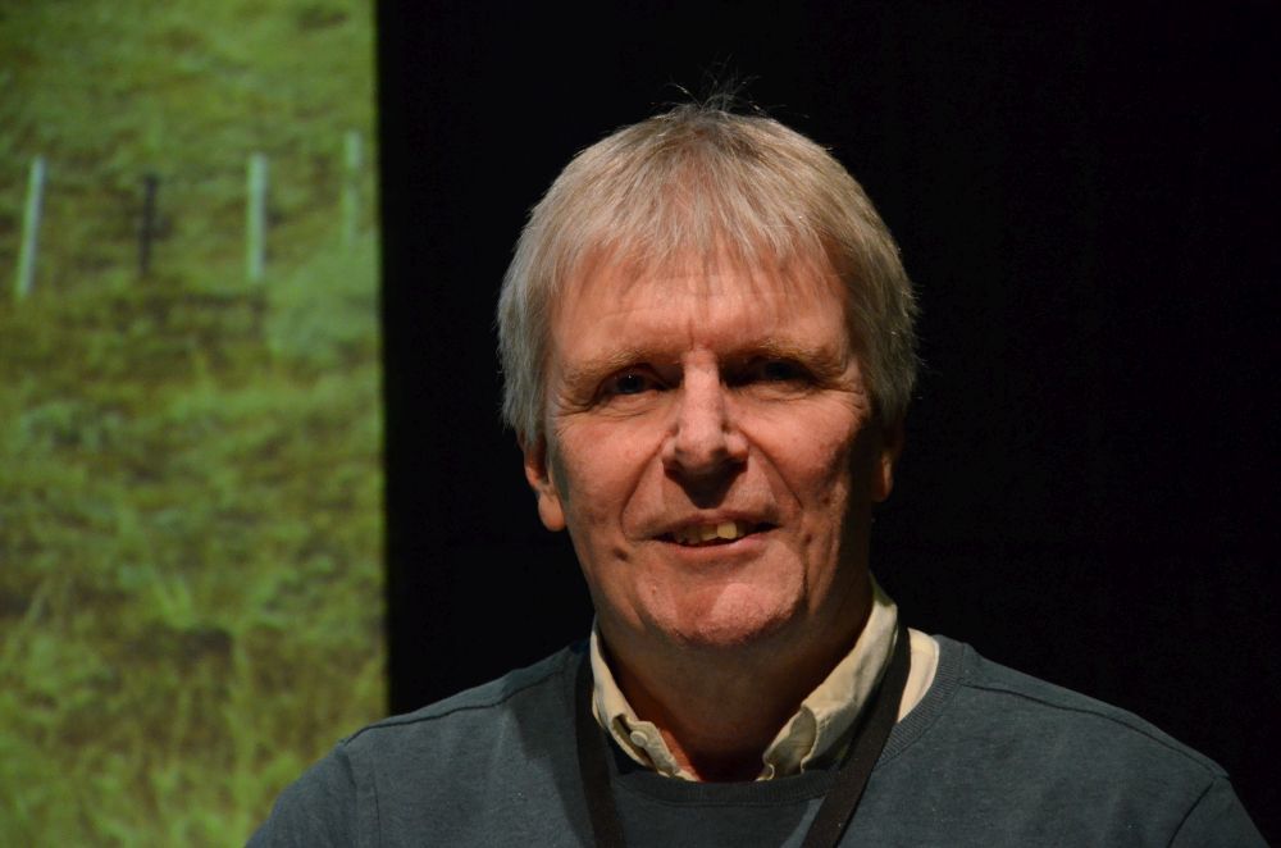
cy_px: 424
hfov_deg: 13.1
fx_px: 5592
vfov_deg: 8.7
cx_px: 640
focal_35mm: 158
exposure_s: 1/50
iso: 4000
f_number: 5.6
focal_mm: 105
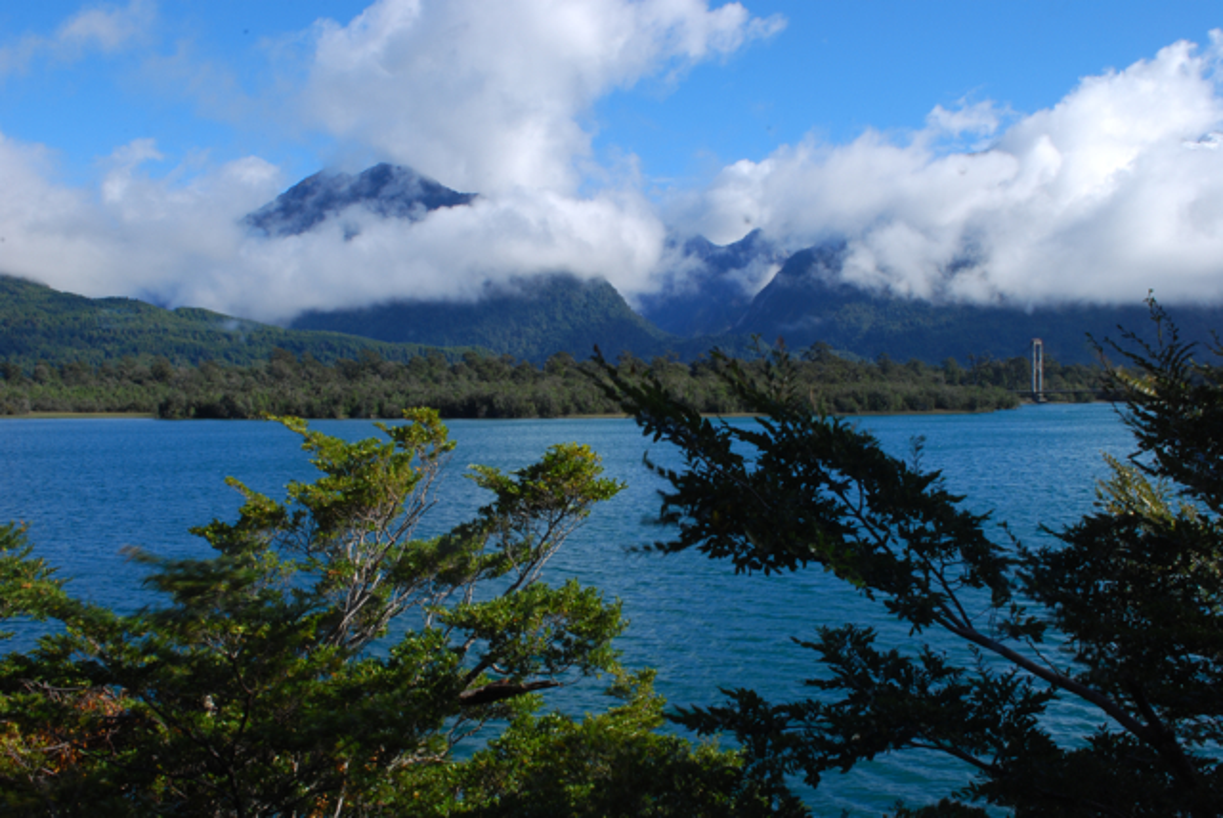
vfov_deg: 36.9
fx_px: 1224
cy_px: 409
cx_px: 612
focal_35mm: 36
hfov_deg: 53.1
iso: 100
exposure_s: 1/15
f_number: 25
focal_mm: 24
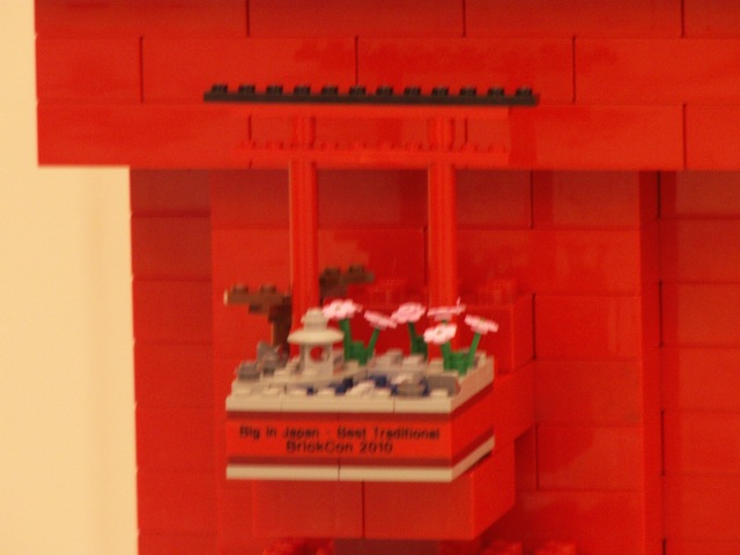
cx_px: 370
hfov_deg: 4.7
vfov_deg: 3.5
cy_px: 278
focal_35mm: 420
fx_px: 8979
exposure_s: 1/10
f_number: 4.5
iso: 160
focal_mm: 69.45
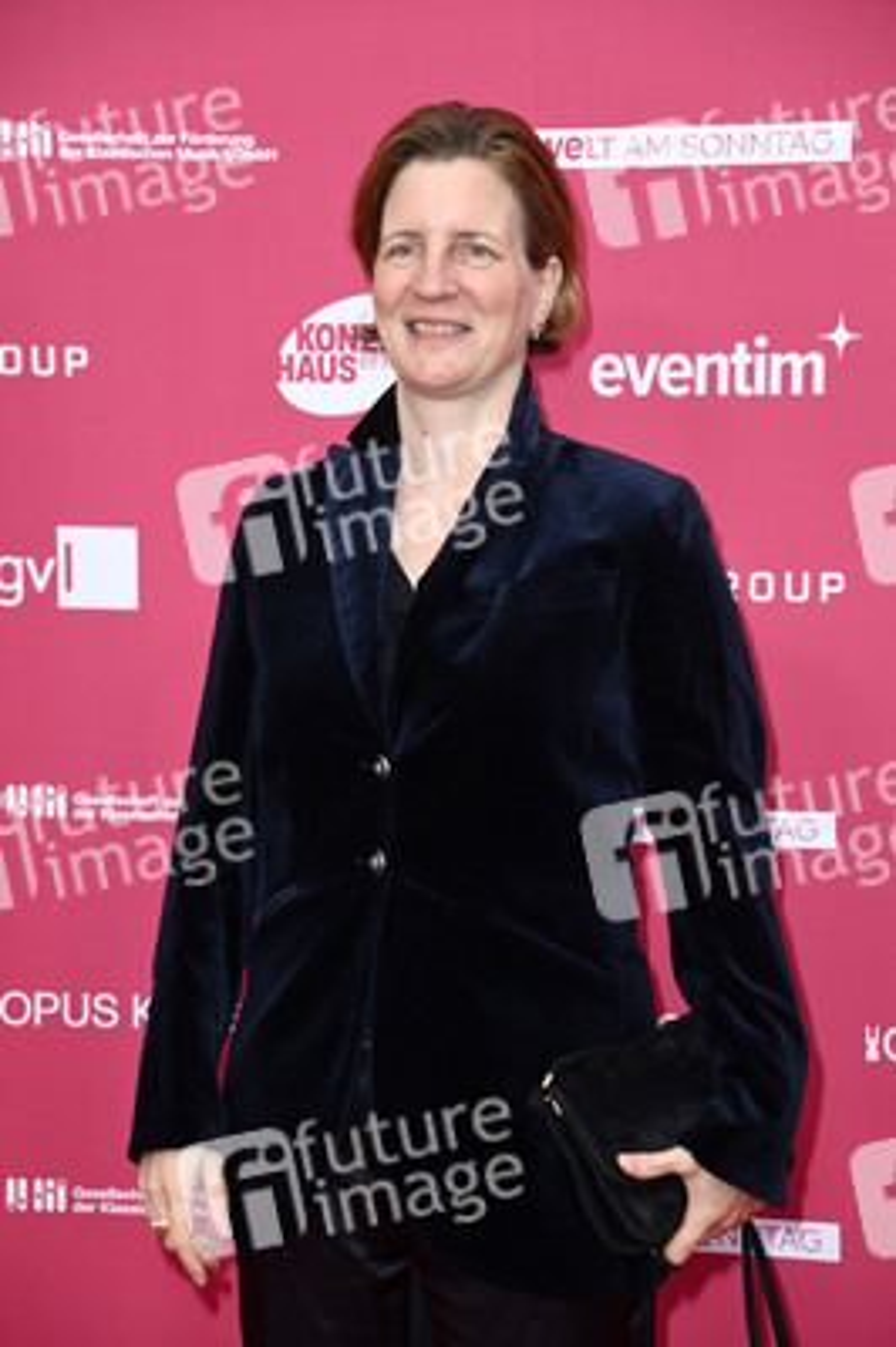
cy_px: 674
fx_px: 3740
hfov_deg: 13.7
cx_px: 448
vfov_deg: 20.4
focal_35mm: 100
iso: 320
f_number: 5.6
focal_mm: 100
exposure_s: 1/200
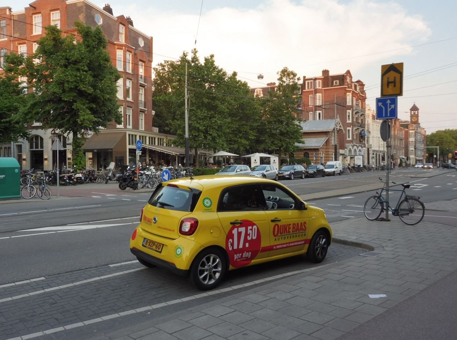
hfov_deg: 60.1
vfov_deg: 46.6
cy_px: 170
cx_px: 228
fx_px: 395
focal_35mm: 30
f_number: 3.6
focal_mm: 5.4
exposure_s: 1/100
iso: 100
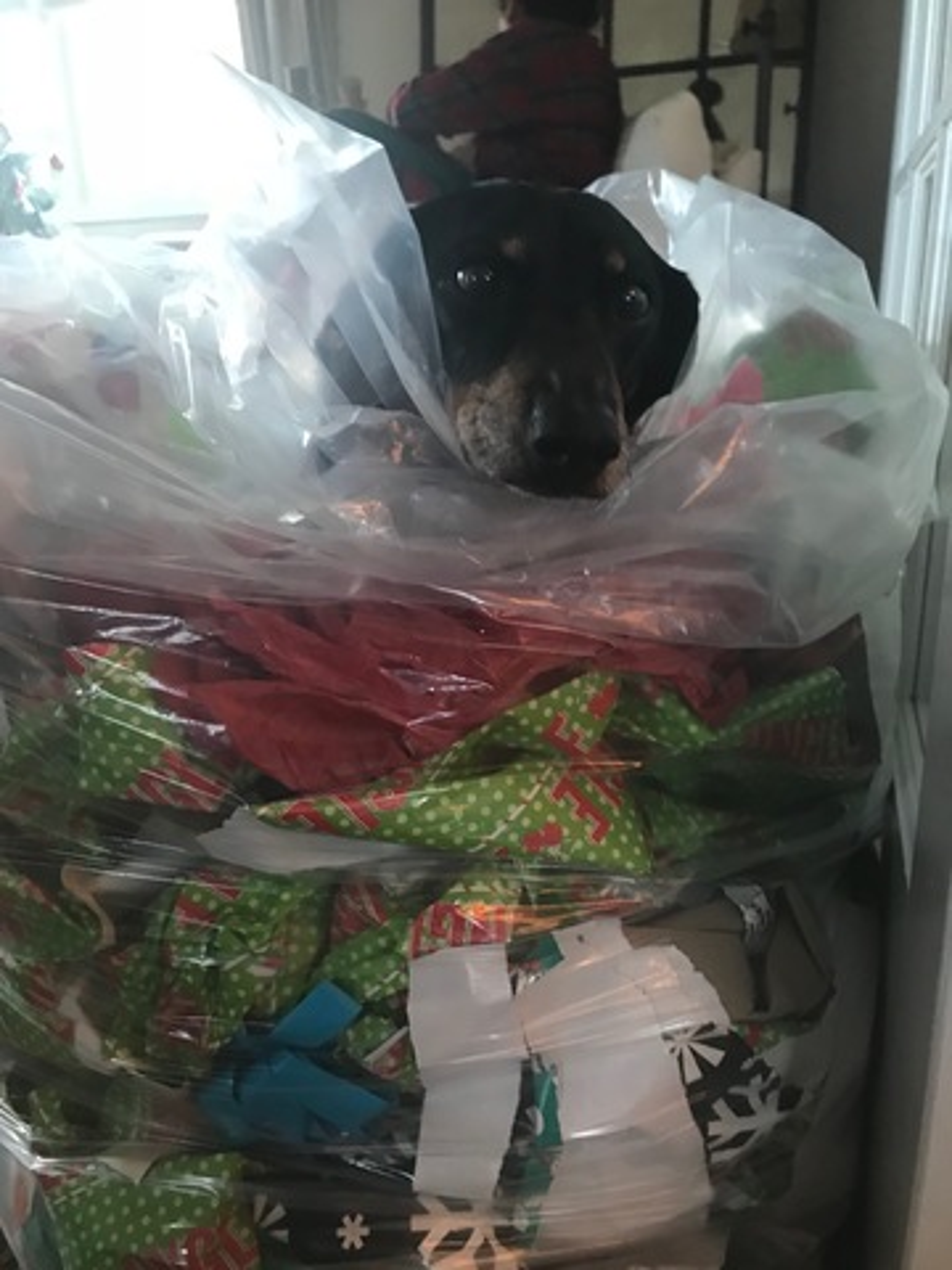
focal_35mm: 28
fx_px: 1027
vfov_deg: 63.4
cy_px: 635
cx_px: 476
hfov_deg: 49.7
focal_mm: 3.99
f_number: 1.8
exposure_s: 1/15
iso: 64
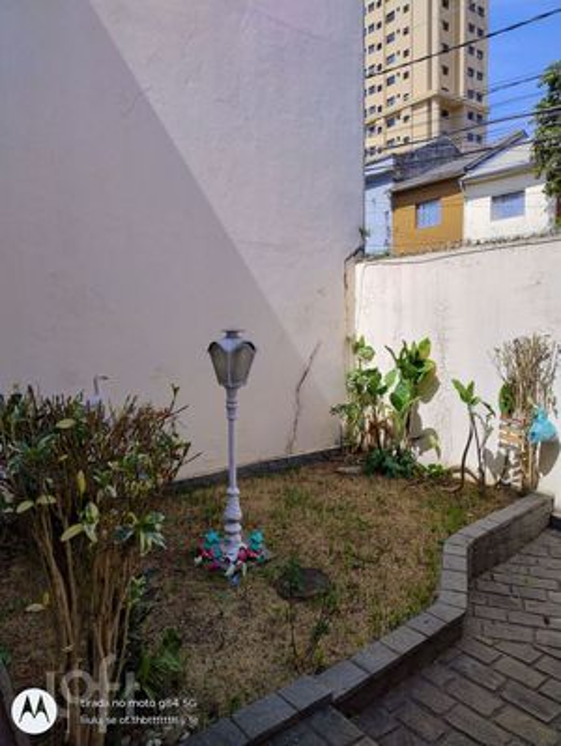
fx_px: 518
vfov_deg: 71.5
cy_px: 373
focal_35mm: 24
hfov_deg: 56.9
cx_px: 280
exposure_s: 1/1600
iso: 101
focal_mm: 5.56
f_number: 1.8
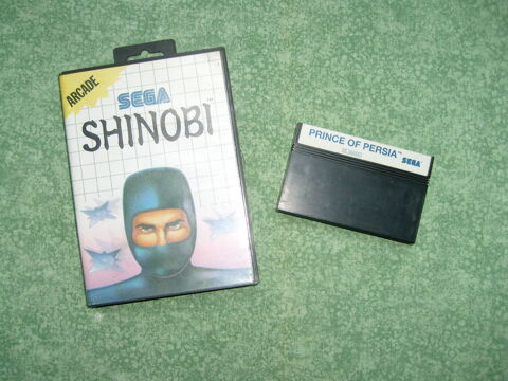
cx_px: 254
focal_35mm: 35
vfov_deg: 40.7
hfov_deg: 52.6
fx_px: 514
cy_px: 190
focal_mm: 5.8
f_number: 2.8
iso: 100
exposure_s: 1/45
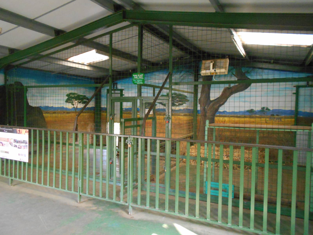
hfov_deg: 67.3
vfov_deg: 53.1
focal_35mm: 26
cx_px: 156
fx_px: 235
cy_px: 118
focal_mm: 4.6
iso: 800
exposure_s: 1/50
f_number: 3.2
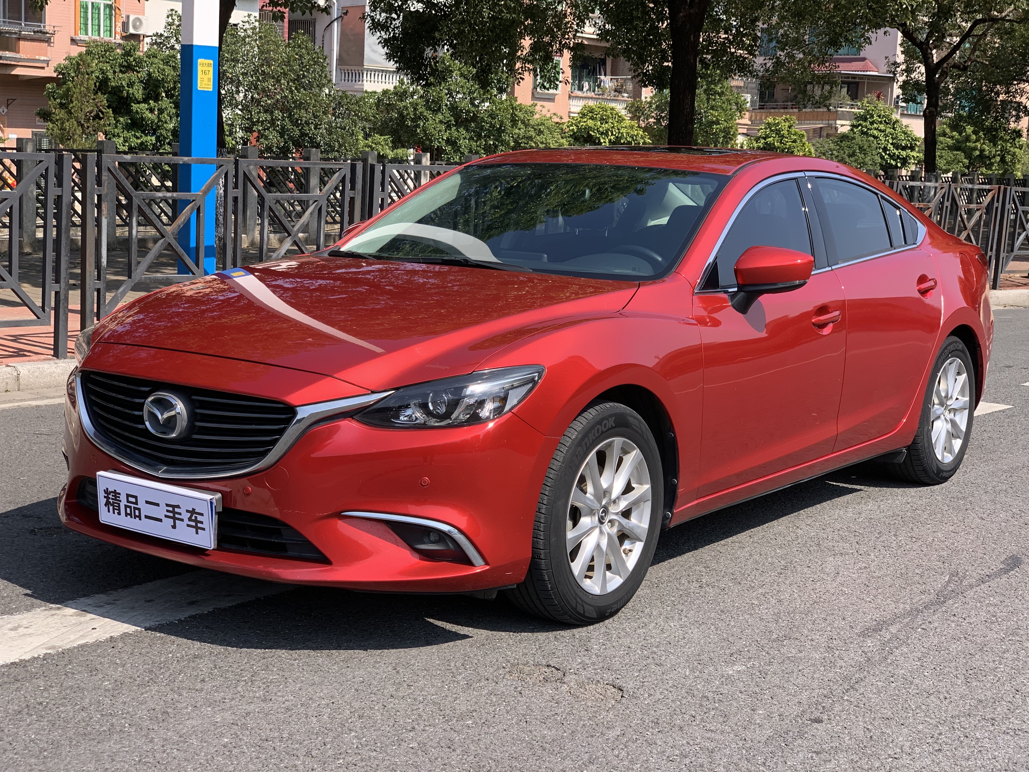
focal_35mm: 52
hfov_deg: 36.8
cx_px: 514
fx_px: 1546
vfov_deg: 28.0
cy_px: 386
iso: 16
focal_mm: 6
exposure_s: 1/480
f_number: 2.4
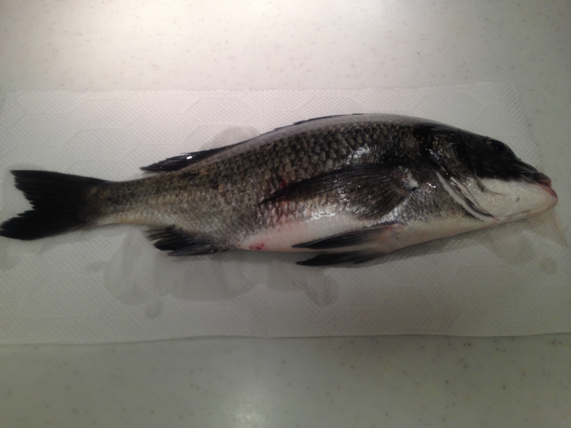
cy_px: 214
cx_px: 286
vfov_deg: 40.7
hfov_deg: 52.6
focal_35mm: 35
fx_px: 577
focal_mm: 4.28
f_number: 2.4
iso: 64
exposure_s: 1/40
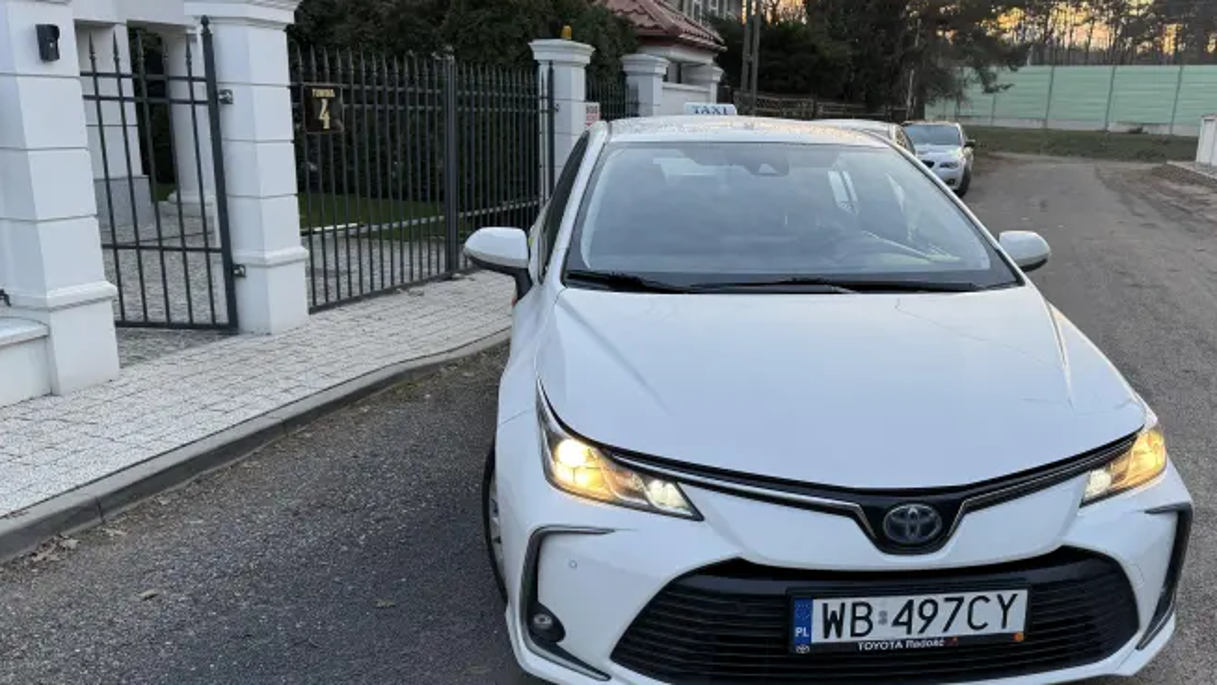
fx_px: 1033
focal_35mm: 32
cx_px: 735
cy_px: 410
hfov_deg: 60.5
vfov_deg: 36.6
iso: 80
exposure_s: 1/83
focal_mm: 6.76
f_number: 1.78
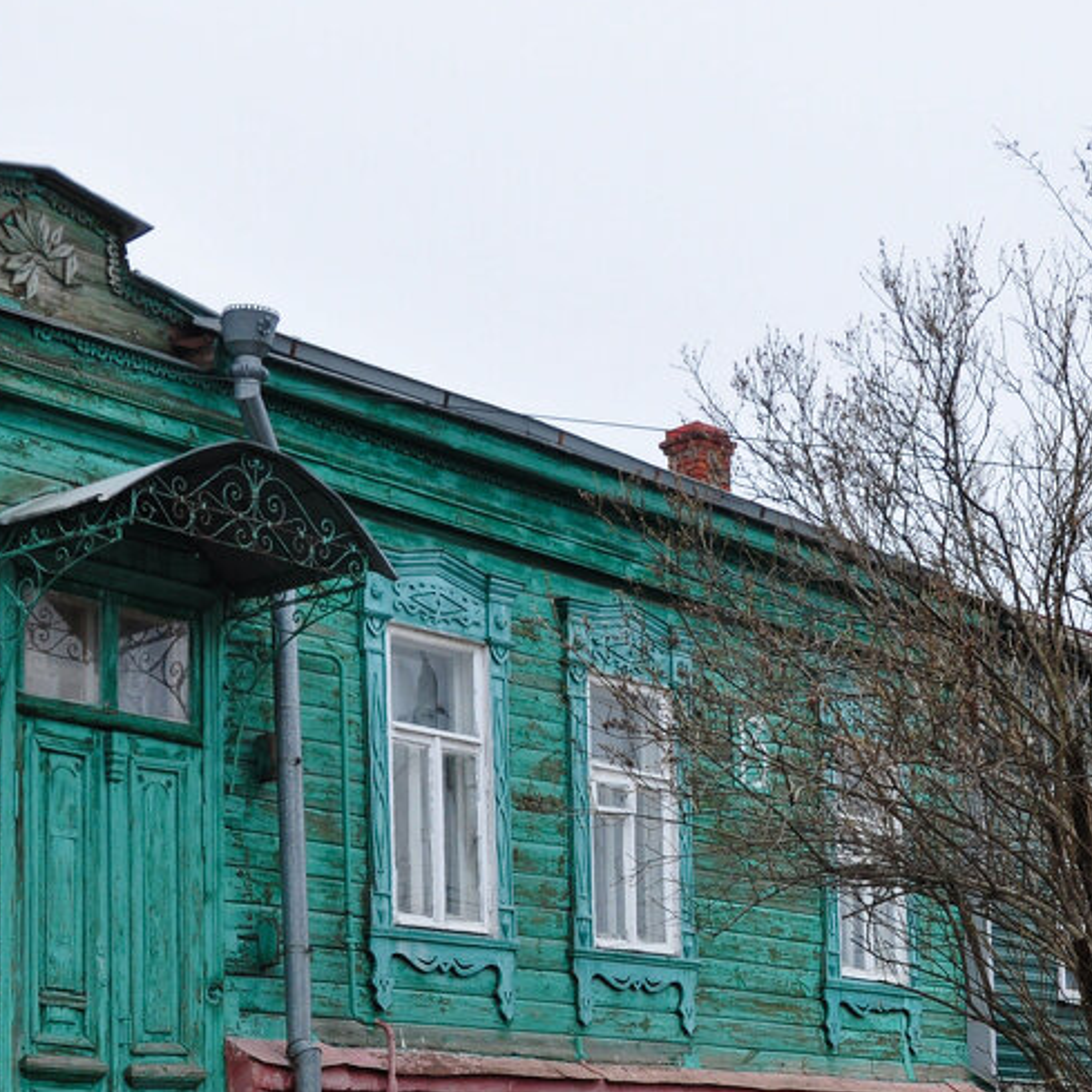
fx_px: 2677
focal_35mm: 75
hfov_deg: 22.8
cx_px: 824
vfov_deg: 22.8
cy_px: 862
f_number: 7.1
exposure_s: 1/25
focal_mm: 24
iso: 400
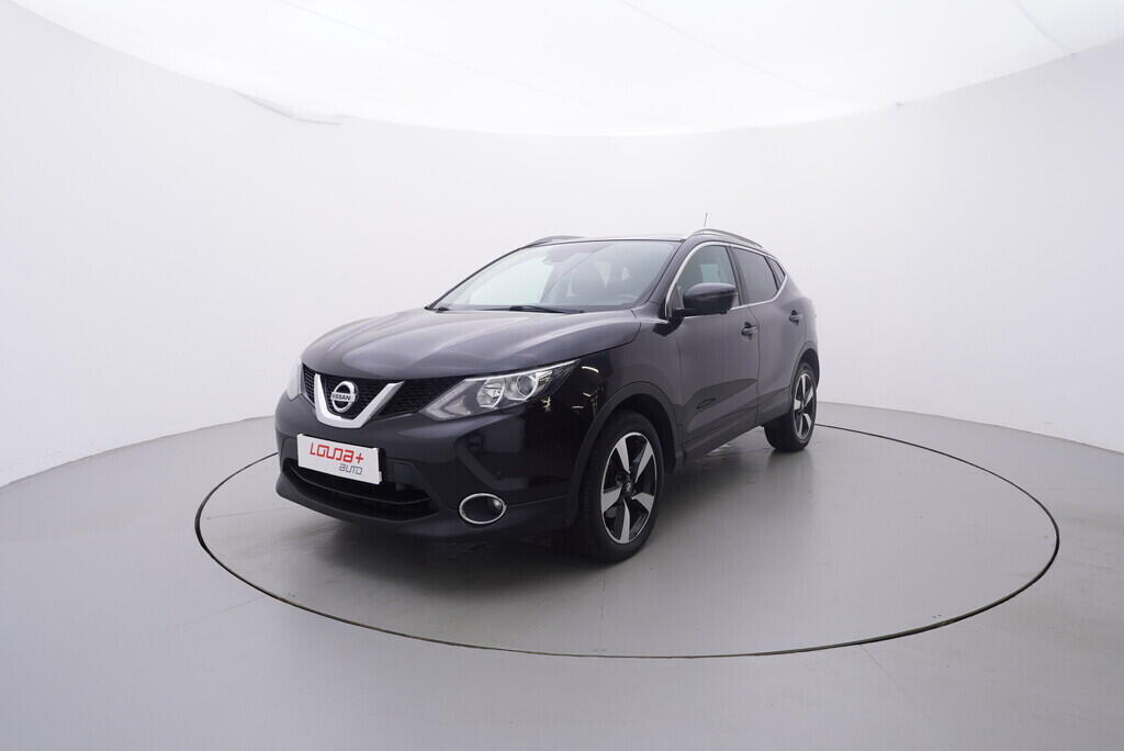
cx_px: 562
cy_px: 376
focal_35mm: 22
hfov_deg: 77.3
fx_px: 703
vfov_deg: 56.2
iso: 200
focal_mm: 15
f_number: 5
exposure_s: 1/80
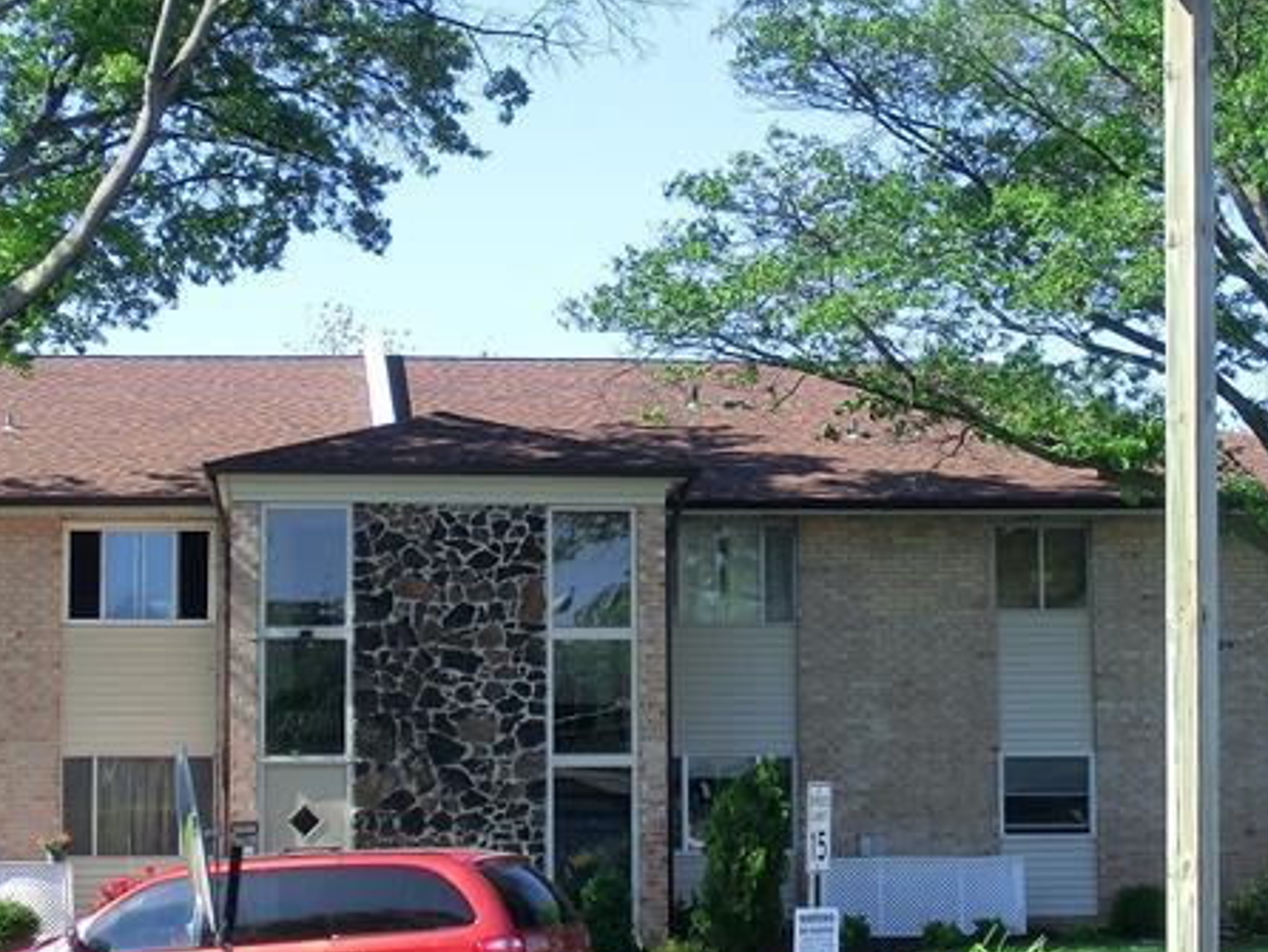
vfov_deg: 14.7
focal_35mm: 101
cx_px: 665
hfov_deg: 19.4
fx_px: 3702
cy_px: 446
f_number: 4.2
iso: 100
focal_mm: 7.87
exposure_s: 1/320
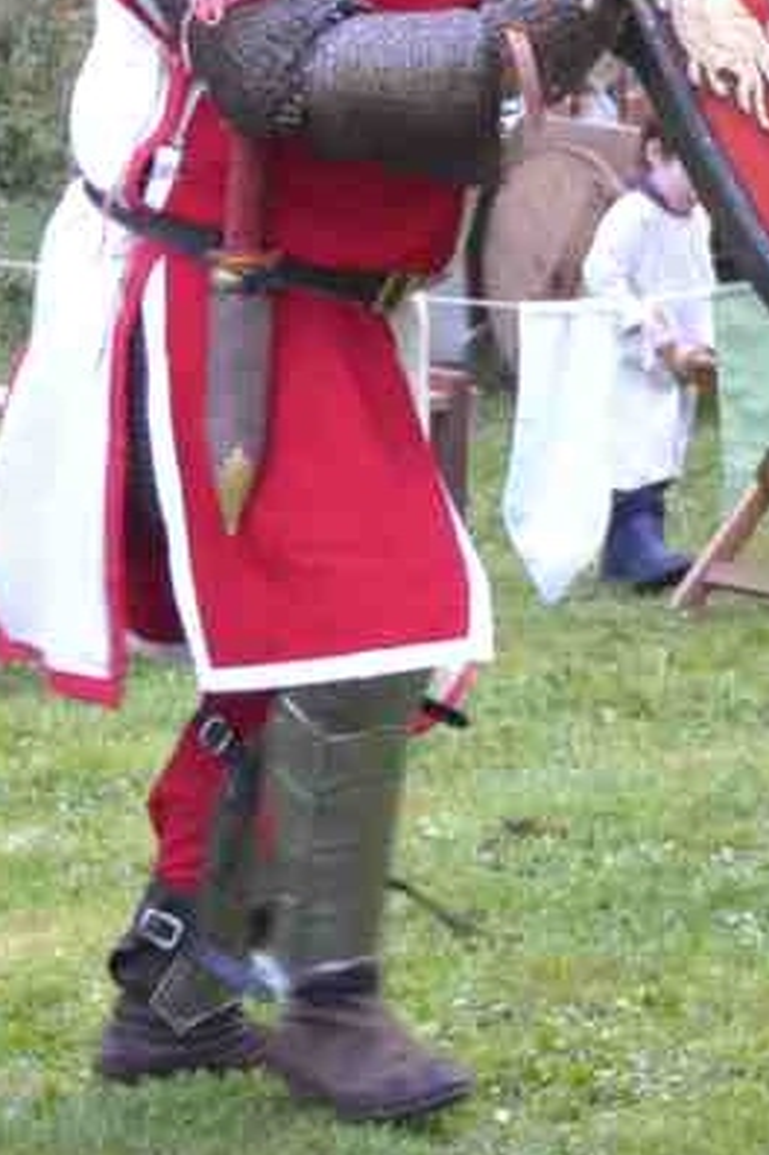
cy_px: 303
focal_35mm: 69
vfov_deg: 28.9
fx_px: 2213
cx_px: 523
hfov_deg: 19.6
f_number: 5.6
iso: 400
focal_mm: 28
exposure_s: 1/125
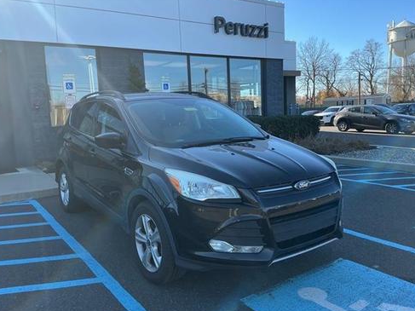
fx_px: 360
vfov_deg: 46.8
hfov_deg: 60.0
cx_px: 203
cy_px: 155
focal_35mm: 30
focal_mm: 3
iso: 25
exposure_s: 1/545
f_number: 1.8
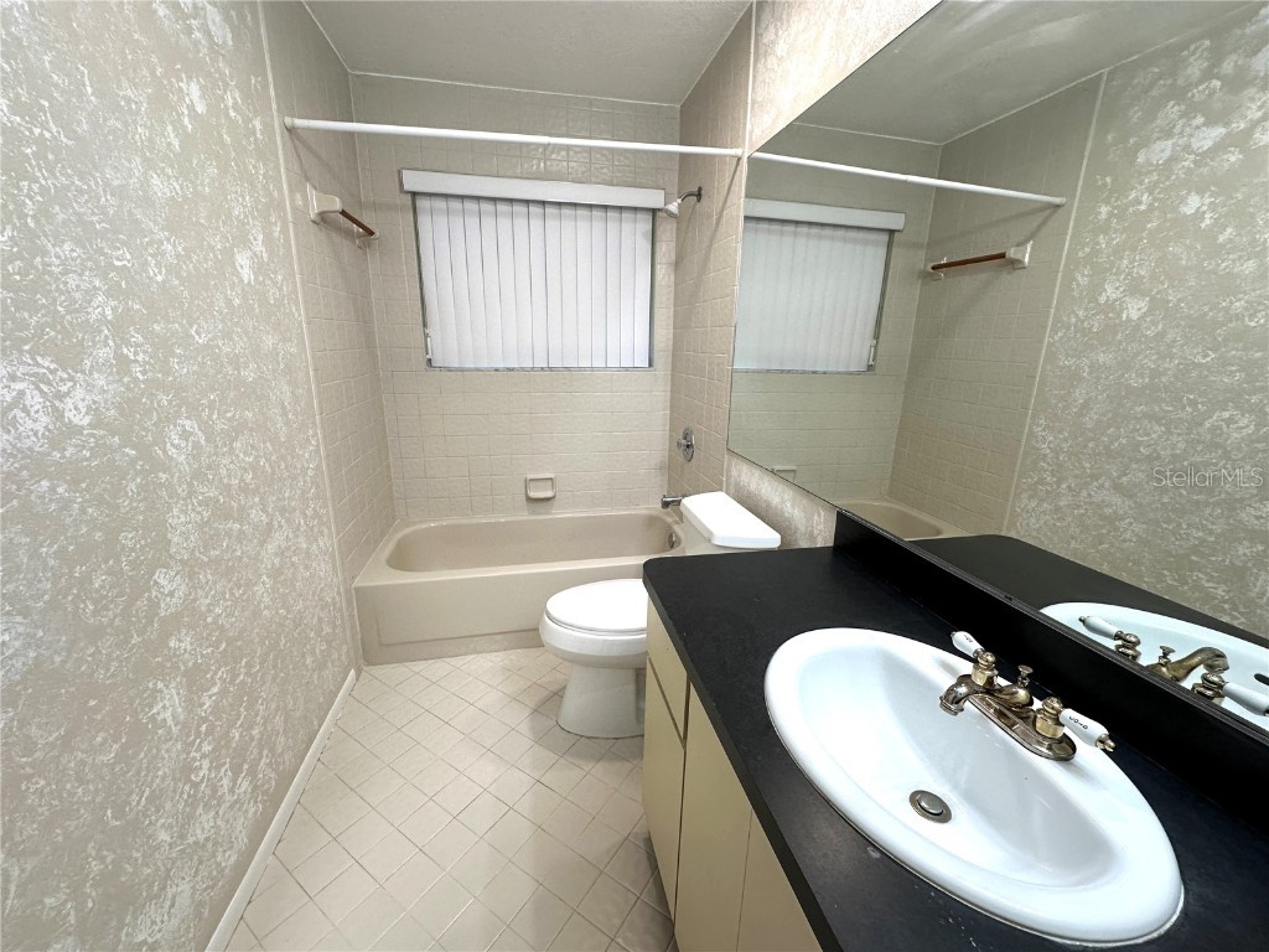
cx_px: 634
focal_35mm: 14
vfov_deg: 85.7
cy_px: 476
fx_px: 513
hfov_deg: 102.1
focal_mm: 2.22
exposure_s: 1/120
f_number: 2.2
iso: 160
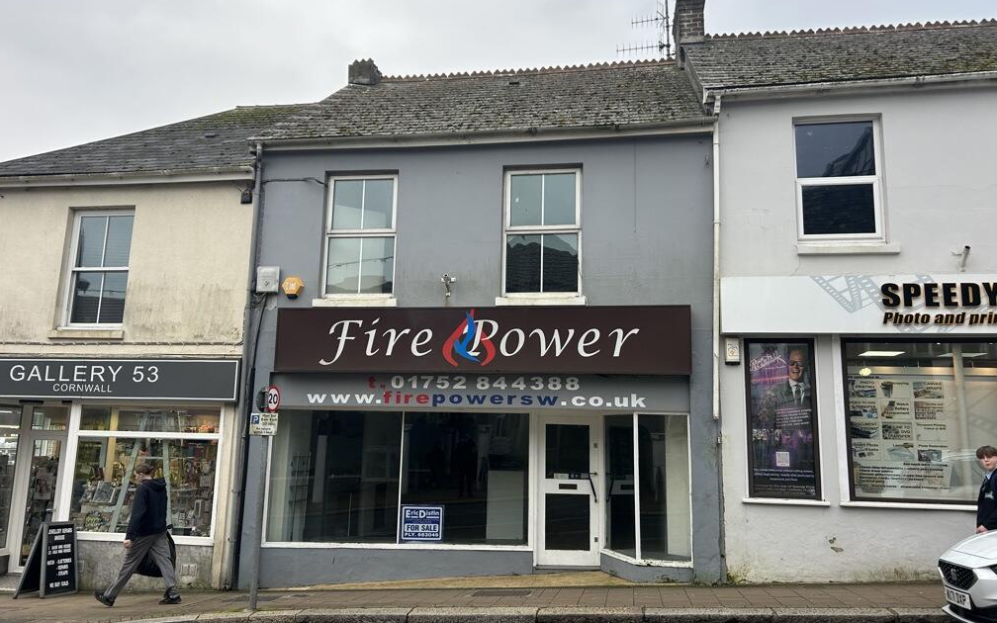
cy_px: 303
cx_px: 498
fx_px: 761
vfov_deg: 44.5
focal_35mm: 28
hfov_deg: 66.5
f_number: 1.5
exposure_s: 1/232
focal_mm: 5.7
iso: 40
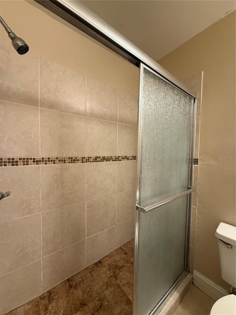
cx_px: 118
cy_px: 158
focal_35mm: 14
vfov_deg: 102.1
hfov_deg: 85.7
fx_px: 127
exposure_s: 1/60
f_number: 2.2
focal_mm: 2.22
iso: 250
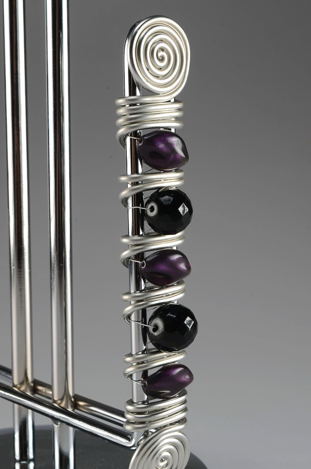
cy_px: 234
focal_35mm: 78
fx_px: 1015
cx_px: 156
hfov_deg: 17.4
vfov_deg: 26.0
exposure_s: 1/80
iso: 100
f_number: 16
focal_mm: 52
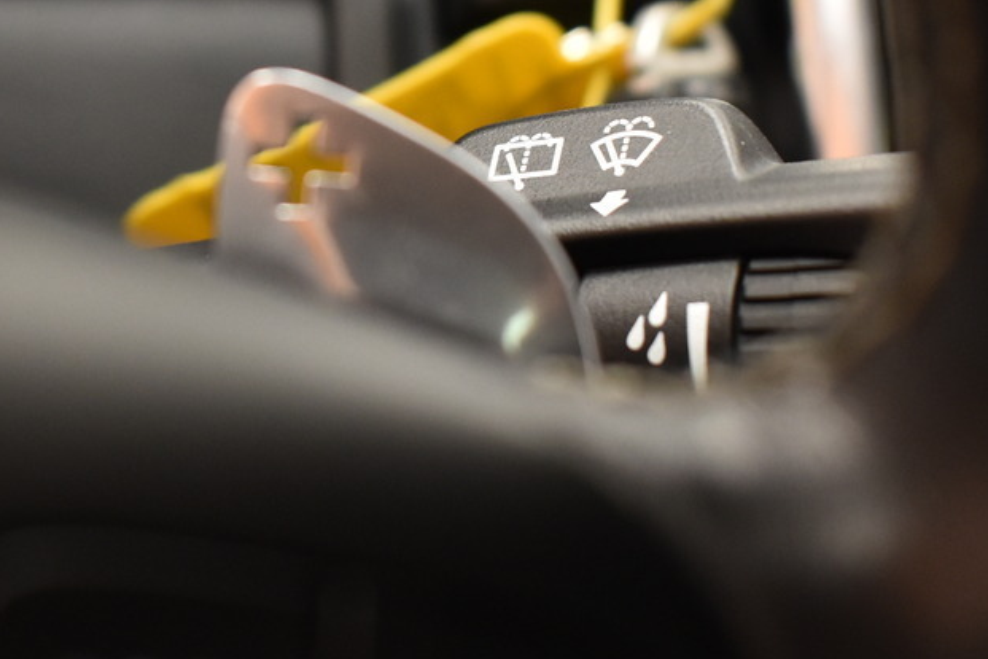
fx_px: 2360
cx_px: 356
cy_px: 209
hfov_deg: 23.6
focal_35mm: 86
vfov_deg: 15.8
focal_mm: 22
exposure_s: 1/40
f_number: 3.8
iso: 900
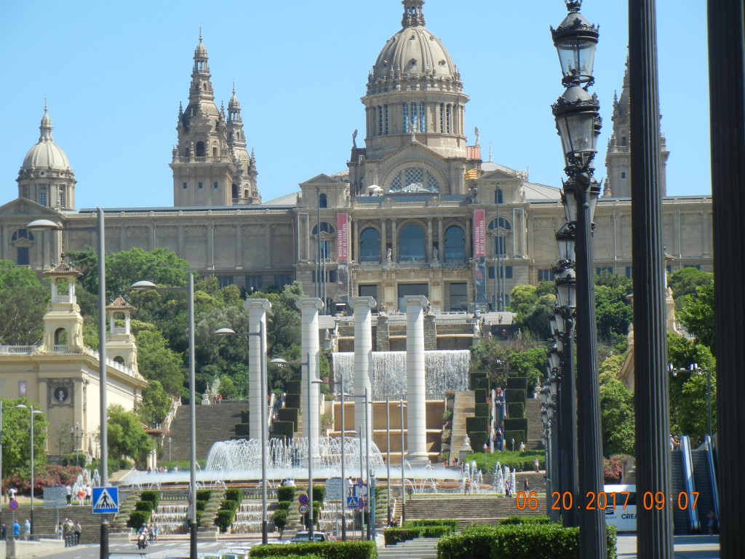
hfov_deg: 13.0
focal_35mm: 152
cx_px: 372
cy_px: 280
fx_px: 3271
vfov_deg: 9.8
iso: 160
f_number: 4.6
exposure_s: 1/580
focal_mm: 27.4
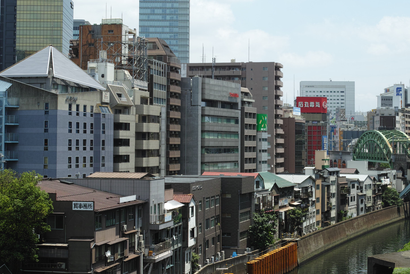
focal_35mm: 73
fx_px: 831
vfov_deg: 18.6
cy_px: 109
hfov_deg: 27.7
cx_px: 223
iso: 100
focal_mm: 30
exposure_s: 1/200
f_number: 8
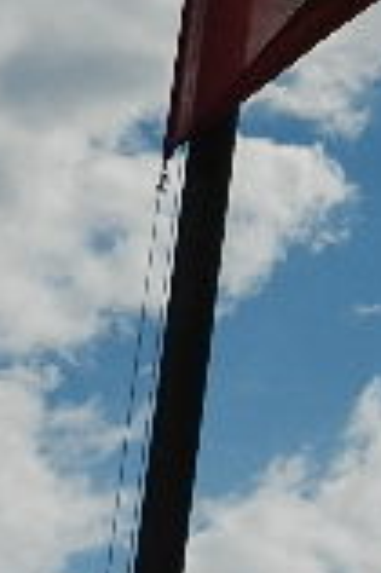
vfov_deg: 10.8
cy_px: 44
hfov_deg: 7.0
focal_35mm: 190
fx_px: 3023
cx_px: 664
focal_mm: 8.2
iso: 160
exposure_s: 1/1250
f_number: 8.4
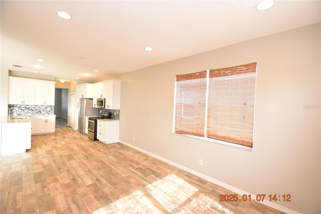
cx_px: 160
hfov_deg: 100.4
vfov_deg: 77.3
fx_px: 134
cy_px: 107
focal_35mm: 15
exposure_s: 1/60
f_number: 4
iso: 800
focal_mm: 10
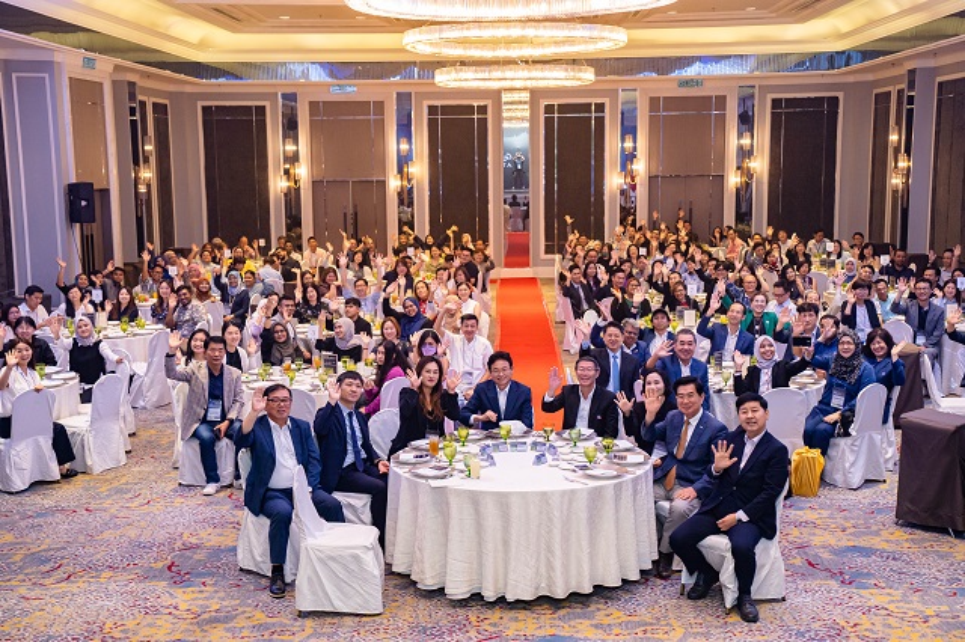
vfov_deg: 28.6
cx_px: 482
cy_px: 321
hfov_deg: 41.9
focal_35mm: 47
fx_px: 1259
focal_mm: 47
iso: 3200
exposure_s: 1/200
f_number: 4
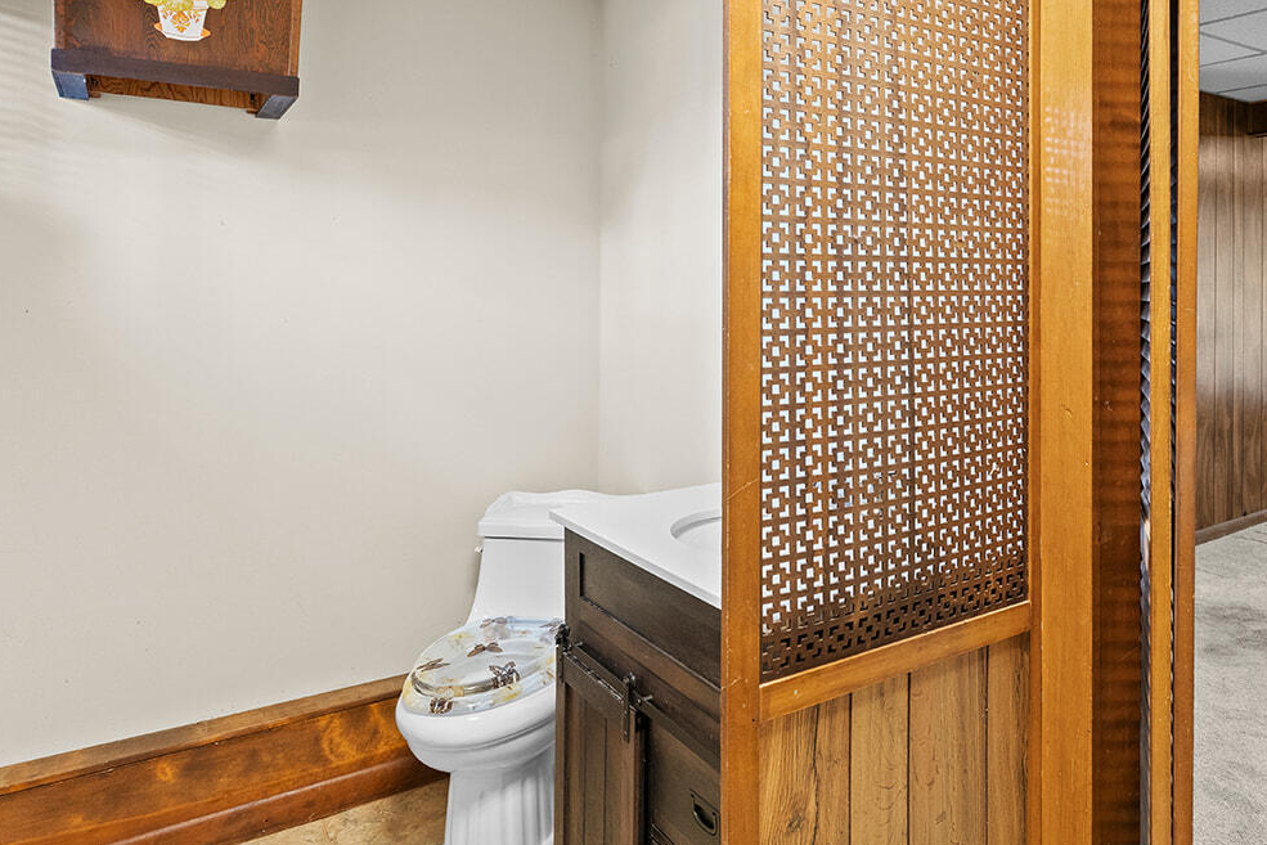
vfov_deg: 48.8
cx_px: 886
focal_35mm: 26
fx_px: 915
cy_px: 284
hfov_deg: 66.7
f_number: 8
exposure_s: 1/4
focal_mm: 16
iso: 800
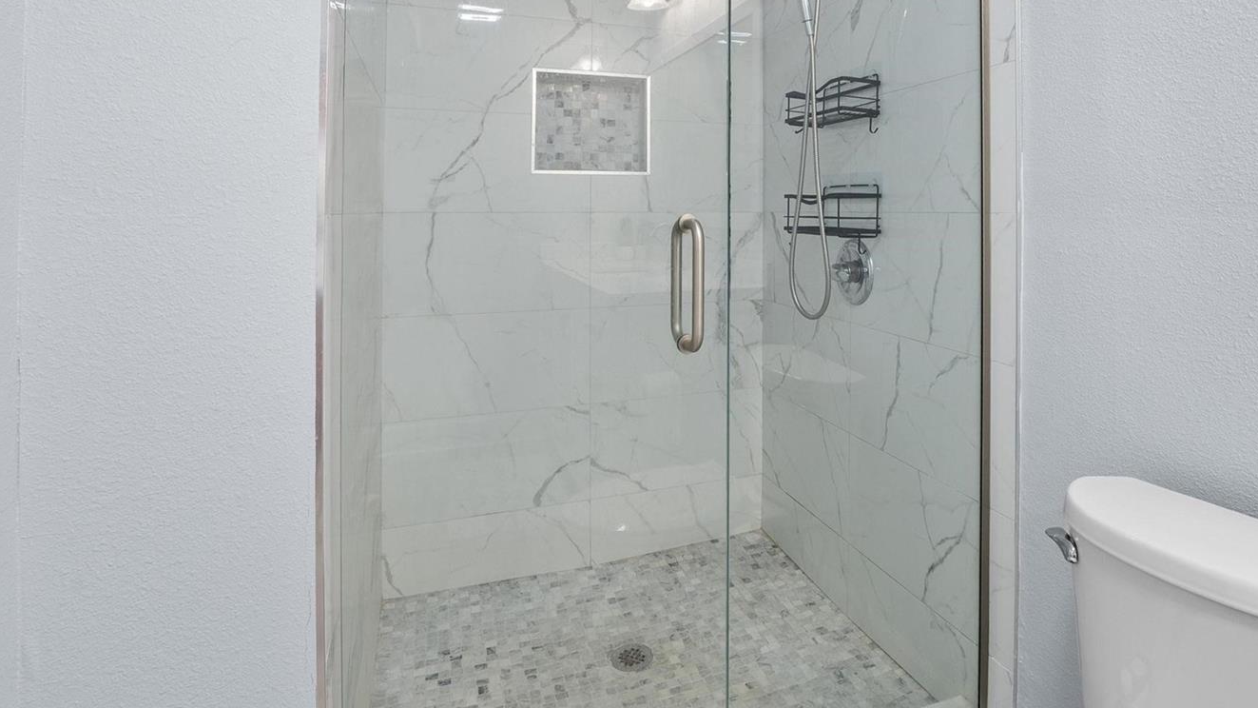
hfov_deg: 89.0
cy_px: 256
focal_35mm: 19
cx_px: 714
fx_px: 634
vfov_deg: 57.5
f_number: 10
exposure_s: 1/1.67
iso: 250
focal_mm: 10
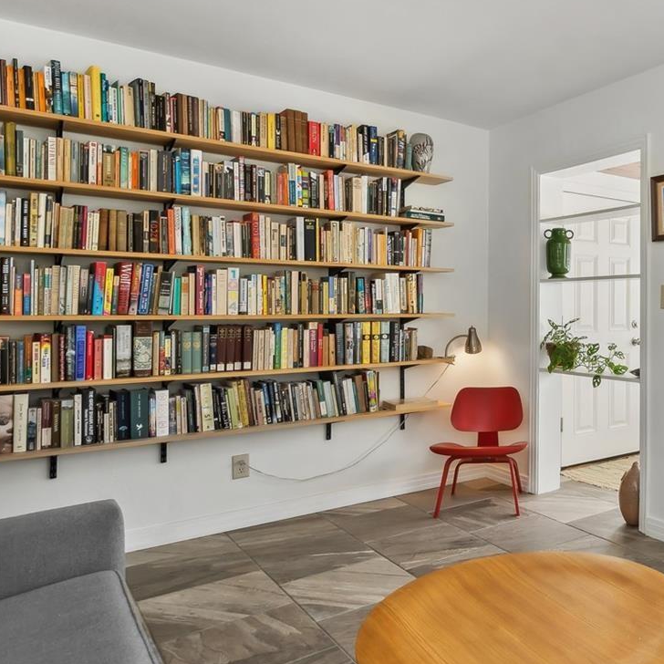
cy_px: 254
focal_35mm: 28
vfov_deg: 56.7
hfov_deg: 50.6
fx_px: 608
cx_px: 600
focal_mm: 10
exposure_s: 1/50
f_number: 8
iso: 200
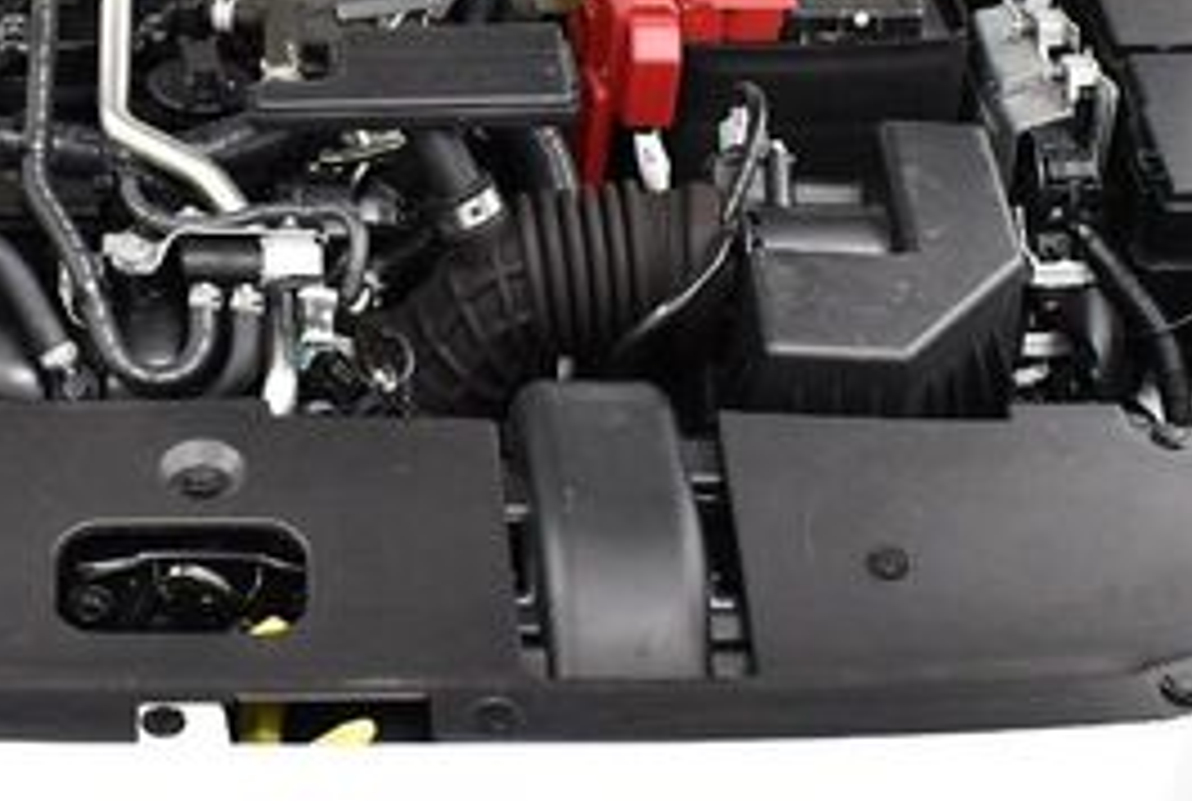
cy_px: 182
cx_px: 238
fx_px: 2887
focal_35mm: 87
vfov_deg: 15.7
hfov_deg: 23.0
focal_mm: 18
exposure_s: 1/125
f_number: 3.5
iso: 1400
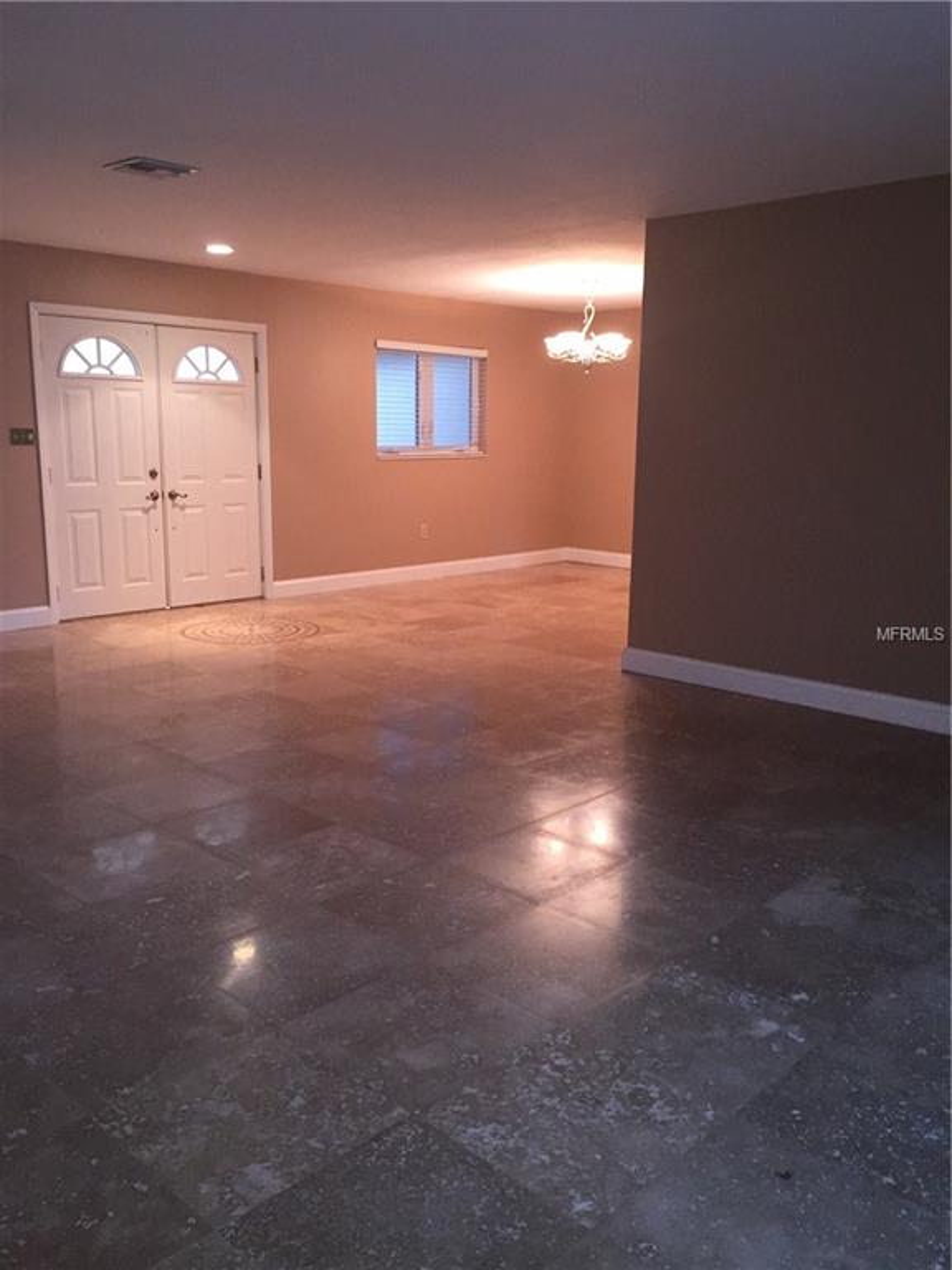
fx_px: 1063
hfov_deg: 48.2
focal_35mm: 29
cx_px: 476
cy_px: 635
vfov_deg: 61.7
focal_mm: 4.15
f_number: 2.2
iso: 200
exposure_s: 1/24
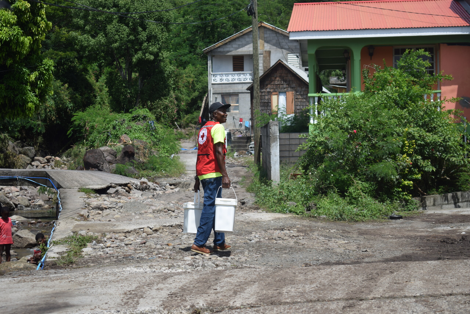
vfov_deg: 16.6
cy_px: 157
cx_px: 235
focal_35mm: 82
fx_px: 1077
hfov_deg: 24.6
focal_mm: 55
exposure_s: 1/500
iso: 100
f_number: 5.6
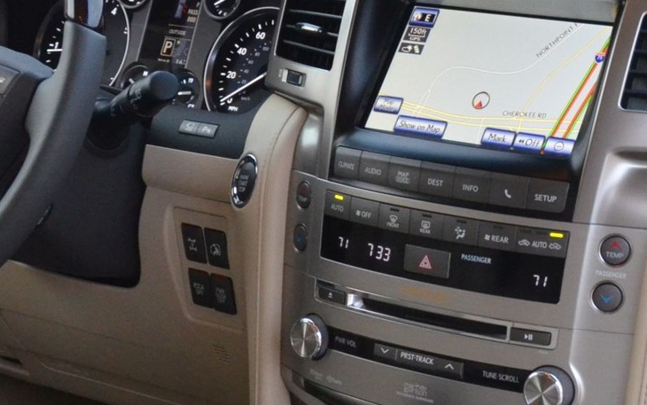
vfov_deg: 13.8
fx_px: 1658
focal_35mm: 94
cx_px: 550
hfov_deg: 21.7
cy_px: 48
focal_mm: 18
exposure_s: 1/200
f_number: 3.5
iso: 1600
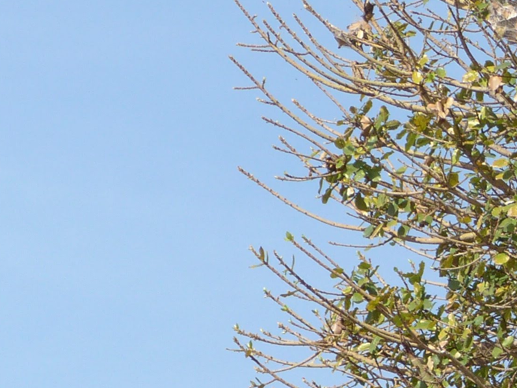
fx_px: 8438
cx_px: 566
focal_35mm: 565
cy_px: 598
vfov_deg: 2.6
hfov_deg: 3.5
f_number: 3.2
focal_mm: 28.3
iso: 100
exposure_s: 1/1600
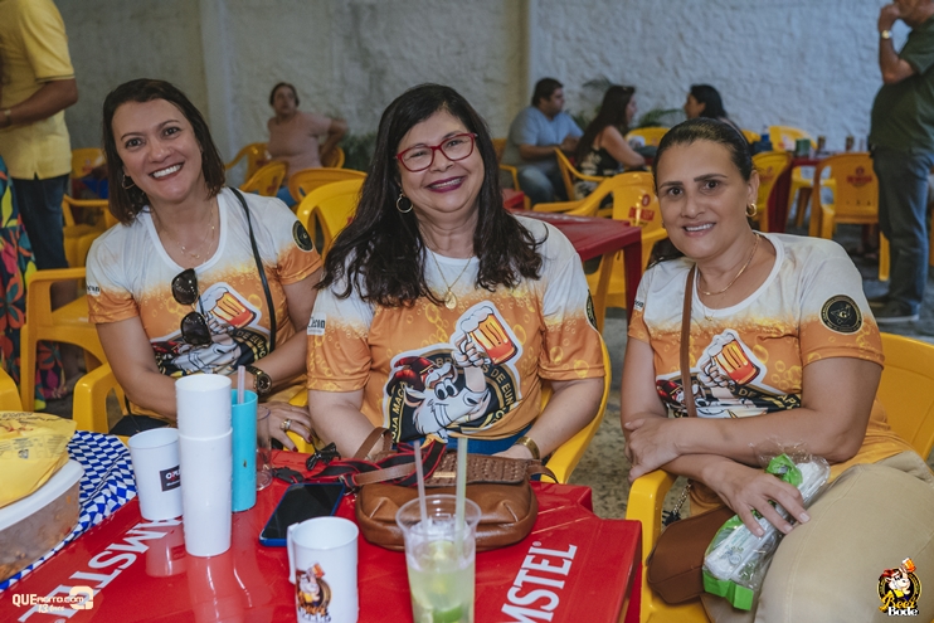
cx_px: 467
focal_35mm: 36
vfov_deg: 36.9
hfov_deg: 53.1
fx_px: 934
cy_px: 312
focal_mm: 24
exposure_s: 1/500
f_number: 2.5
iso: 2500
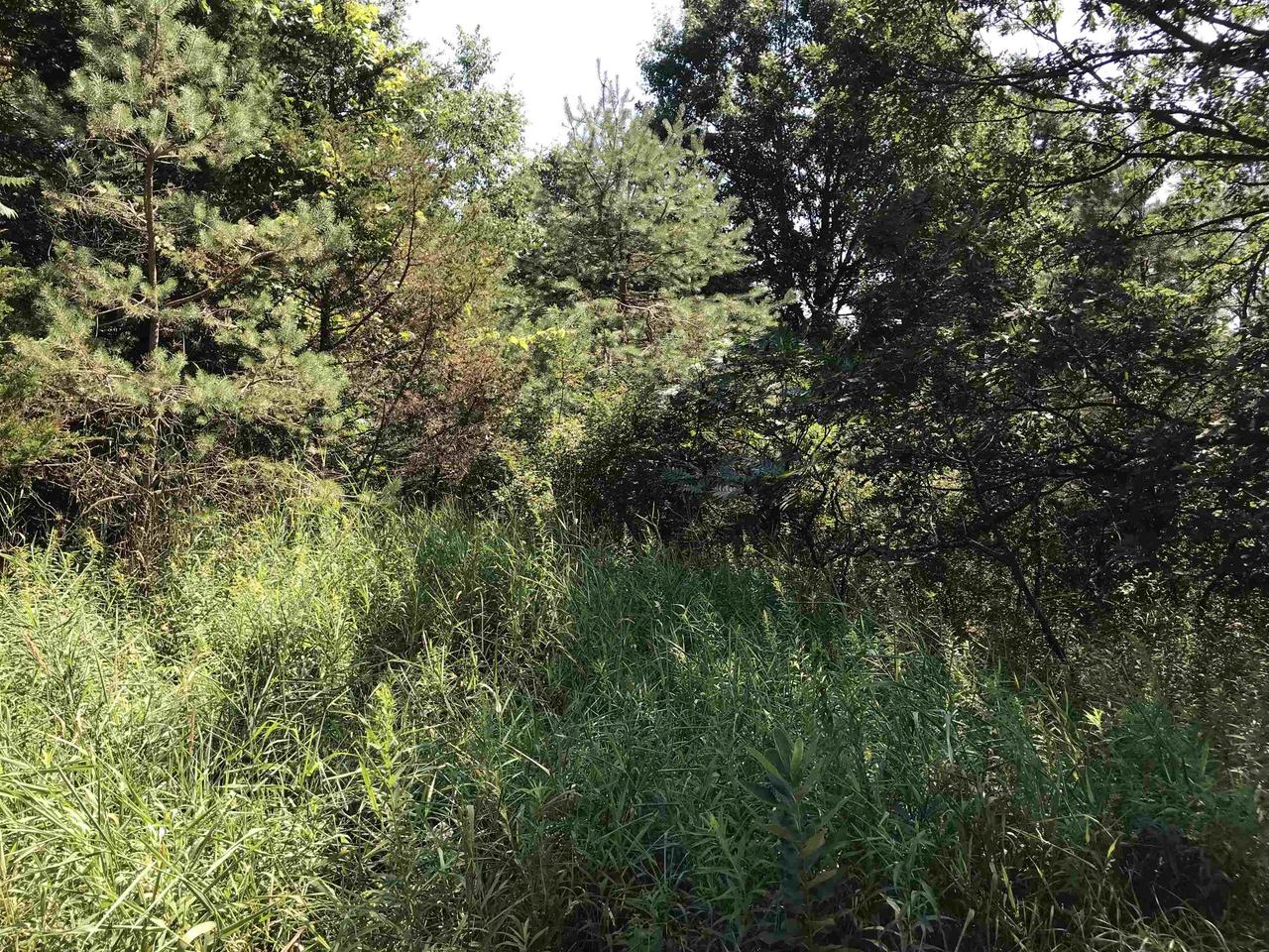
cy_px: 476
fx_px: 1026
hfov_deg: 63.4
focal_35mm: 28
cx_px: 634
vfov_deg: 49.7
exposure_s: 1/504
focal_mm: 3.99
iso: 20
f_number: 1.8
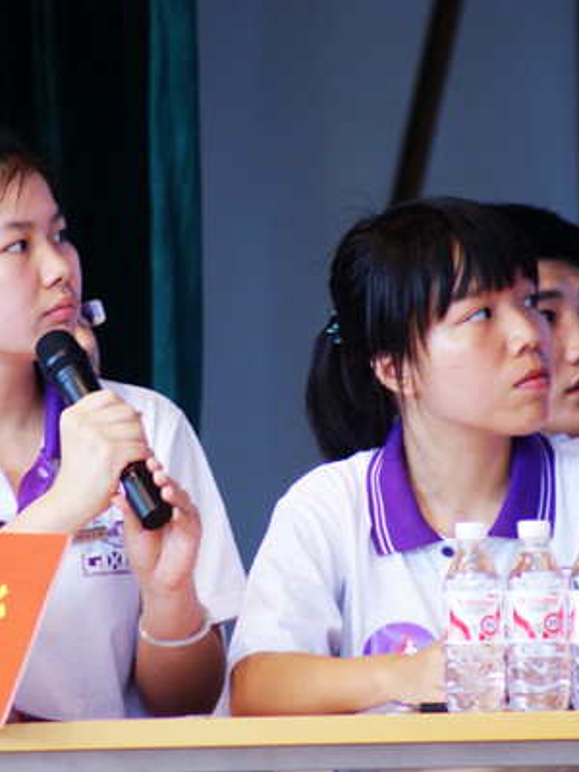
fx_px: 14496
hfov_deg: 2.3
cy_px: 386
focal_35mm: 650
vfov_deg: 3.1
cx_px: 239
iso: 400
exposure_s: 1/15
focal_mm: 300
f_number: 5.6
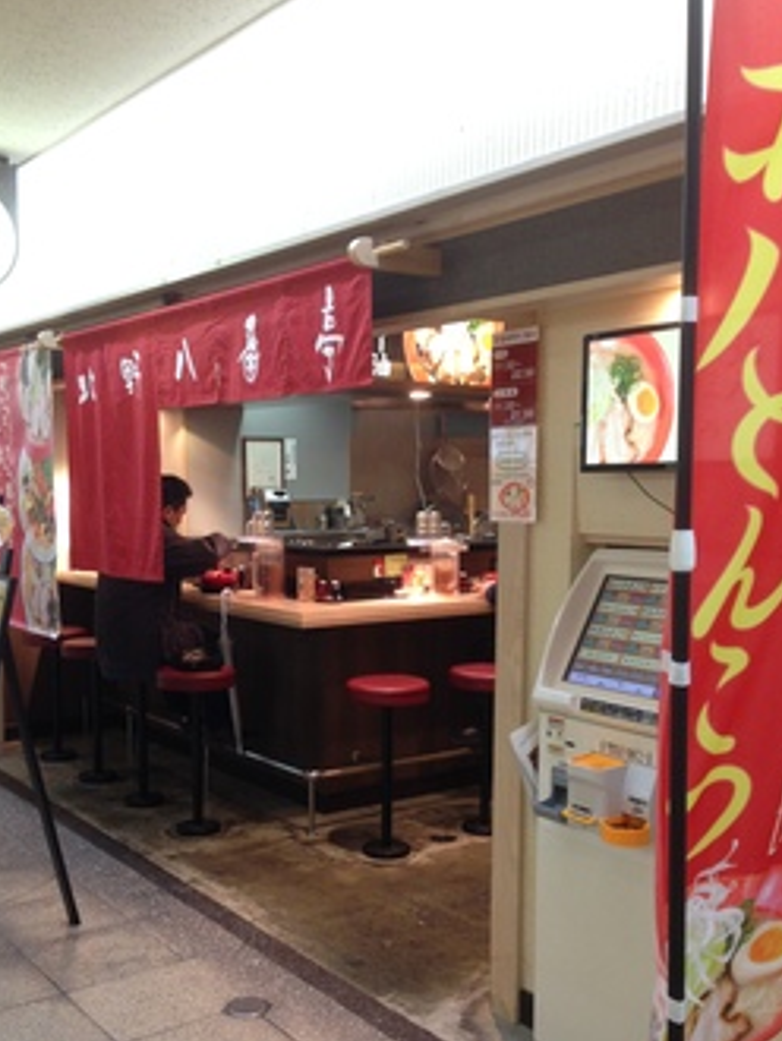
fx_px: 1203
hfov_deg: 35.9
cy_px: 615
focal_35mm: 40
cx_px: 341
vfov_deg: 46.5
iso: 80
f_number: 2.4
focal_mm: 4.12
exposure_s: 1/20
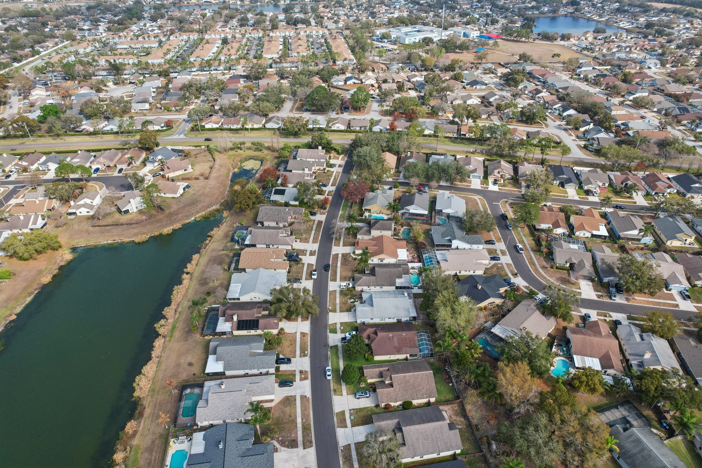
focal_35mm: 22
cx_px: 351
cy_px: 234
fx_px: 429
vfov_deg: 57.2
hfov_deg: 78.6
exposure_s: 1/1250
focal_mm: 8.4
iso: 130
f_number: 2.8
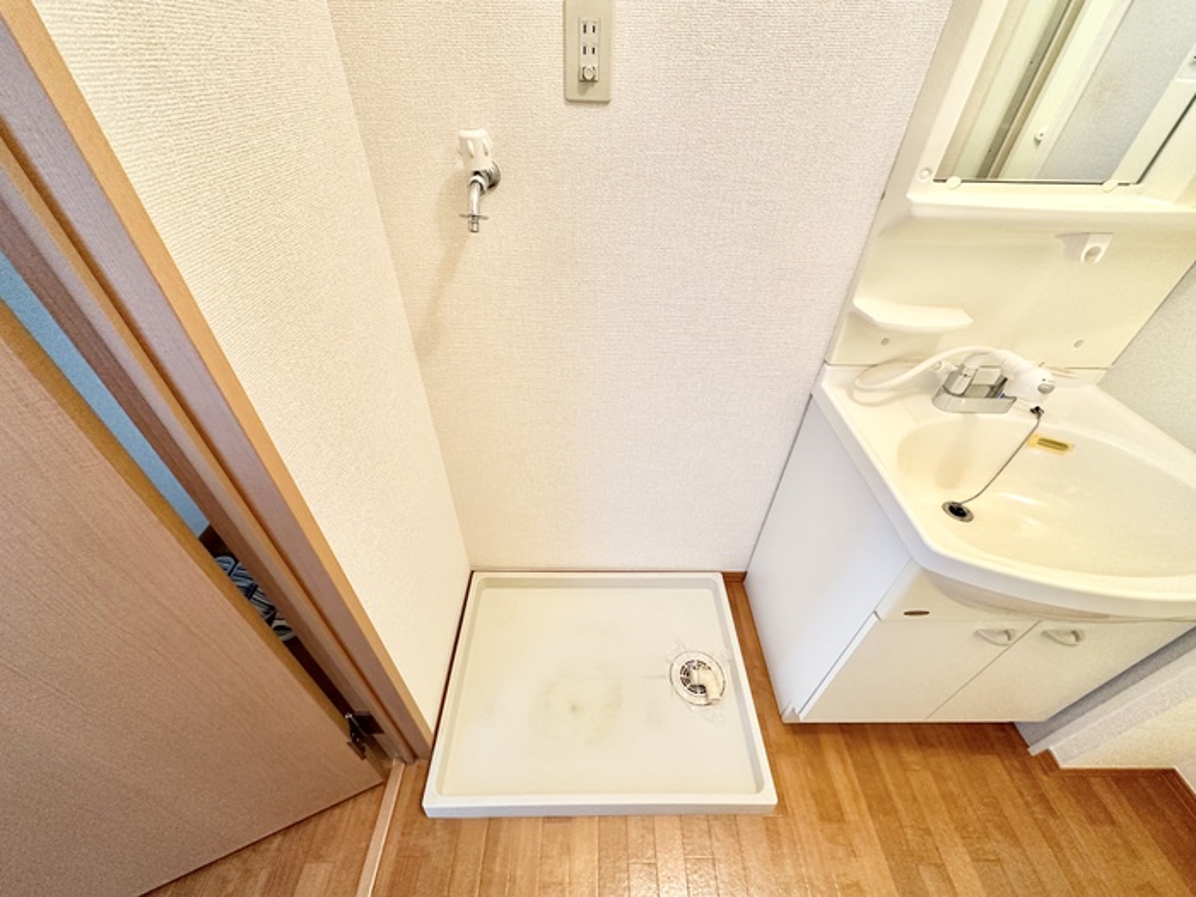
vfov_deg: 85.7
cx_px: 598
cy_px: 448
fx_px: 484
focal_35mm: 14
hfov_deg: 102.1
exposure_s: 1/60
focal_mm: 2.22
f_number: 2.2
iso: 250
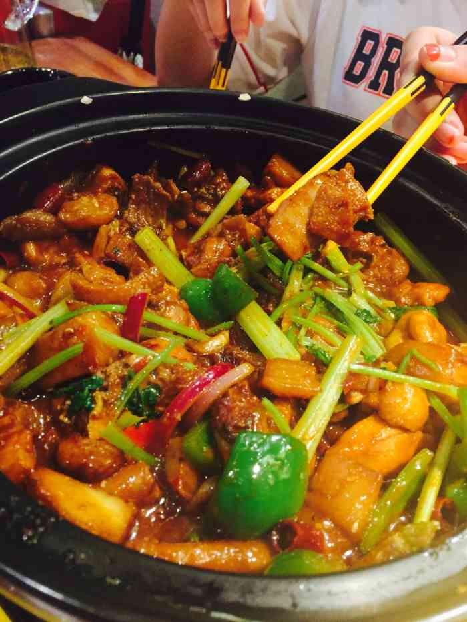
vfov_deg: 61.7
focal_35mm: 29
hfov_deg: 48.2
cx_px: 234
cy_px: 311
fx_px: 522
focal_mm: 4.15
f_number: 2.2
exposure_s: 1/25
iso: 250
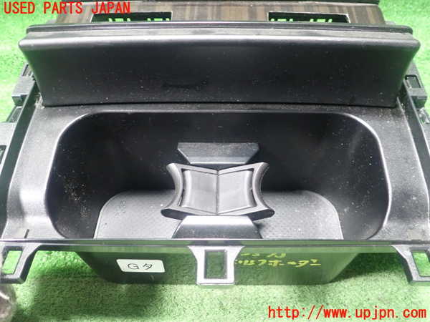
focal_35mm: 30
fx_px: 373
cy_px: 161
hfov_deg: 60.0
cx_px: 215
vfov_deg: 46.8
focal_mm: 5.5
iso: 1000
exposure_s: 1/30
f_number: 2.3
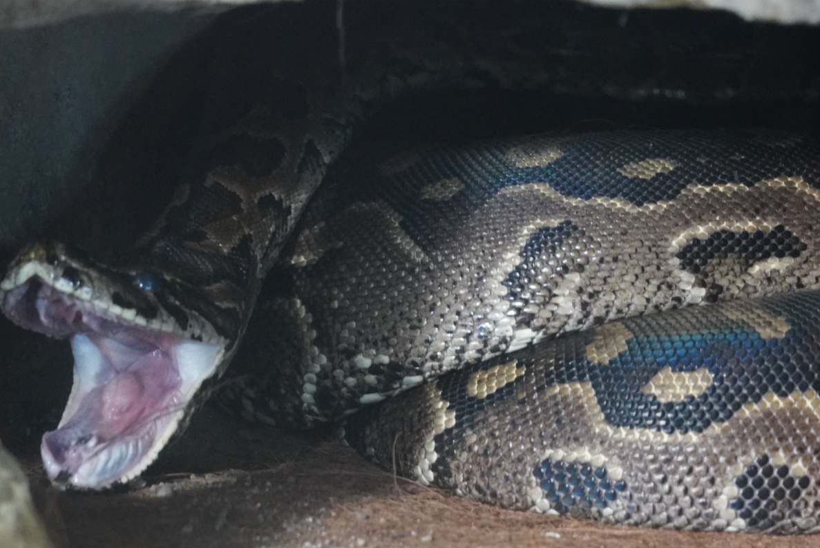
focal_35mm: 276
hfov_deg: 7.5
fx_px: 6283
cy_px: 337
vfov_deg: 5.0
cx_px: 453
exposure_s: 1/80
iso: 6400
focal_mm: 135
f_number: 5.6
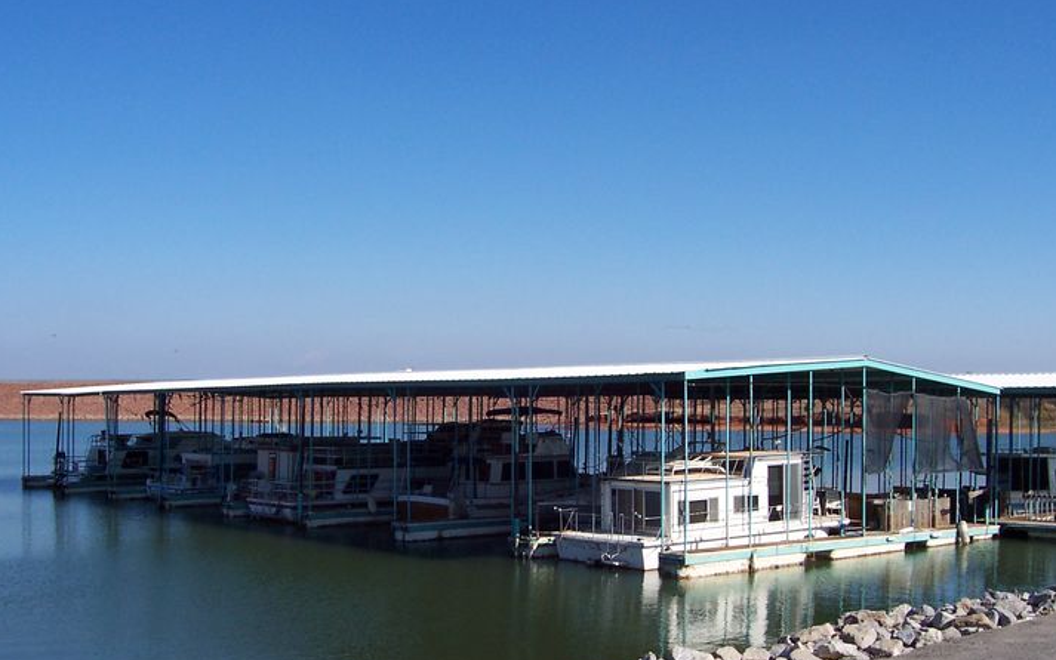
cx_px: 530
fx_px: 1267
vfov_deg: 29.1
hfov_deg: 45.3
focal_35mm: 44
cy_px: 413
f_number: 5.6
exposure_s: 1/750
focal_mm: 5.6
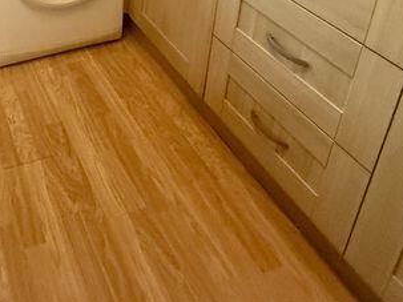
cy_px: -93
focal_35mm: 37
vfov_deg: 30.3
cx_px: -3
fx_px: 431
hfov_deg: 42.9
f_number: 2.2
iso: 320
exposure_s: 1/90
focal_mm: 2.22
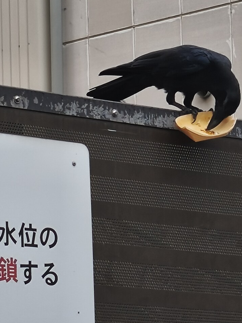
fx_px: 2265
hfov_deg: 6.1
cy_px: 135
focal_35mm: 243
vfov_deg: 8.1
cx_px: 128
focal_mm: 6.18
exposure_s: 1/100
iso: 125
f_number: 1.65
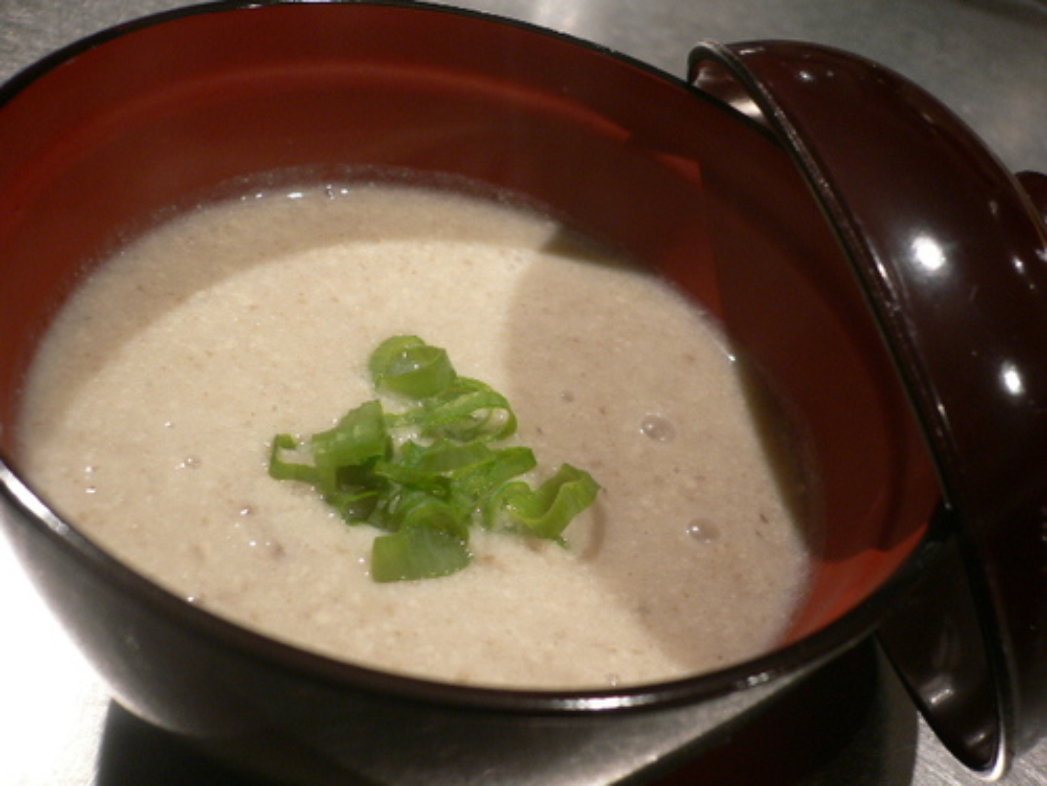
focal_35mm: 35
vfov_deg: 40.7
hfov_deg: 52.6
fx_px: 1059
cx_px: 524
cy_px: 393
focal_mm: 5.8
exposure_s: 1/25
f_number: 2.8
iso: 100
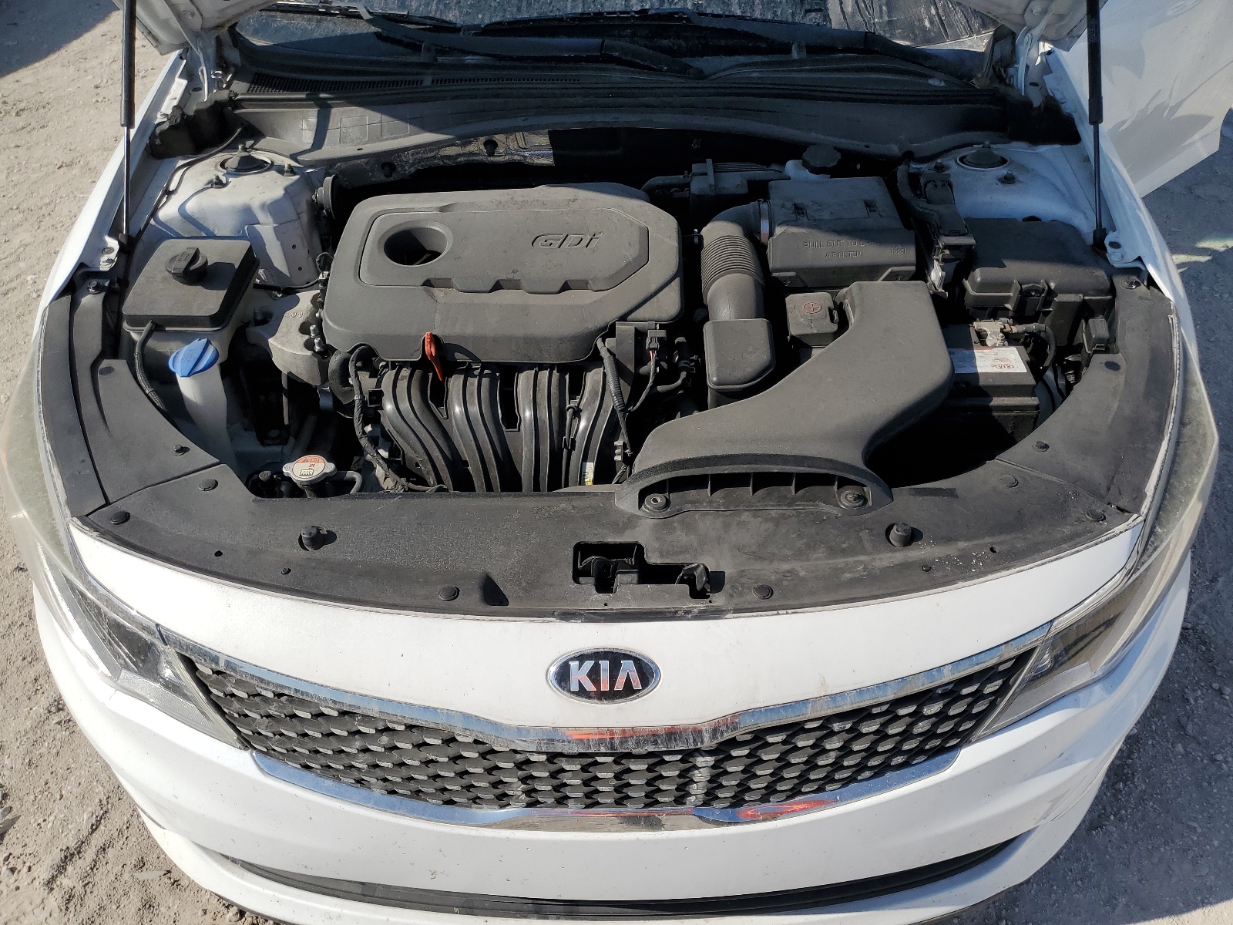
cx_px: 616
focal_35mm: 26
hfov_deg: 67.3
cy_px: 462
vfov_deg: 53.1
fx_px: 926
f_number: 1.5
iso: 50
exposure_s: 1/5000
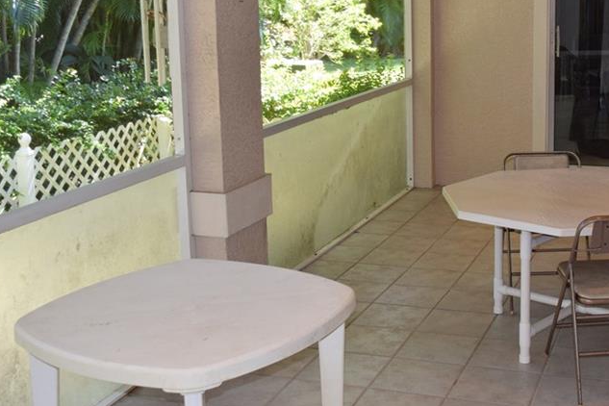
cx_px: 420
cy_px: 138
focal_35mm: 56
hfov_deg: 35.3
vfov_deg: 24.2
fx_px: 944
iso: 720
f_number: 5.6
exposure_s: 1/125
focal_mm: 23
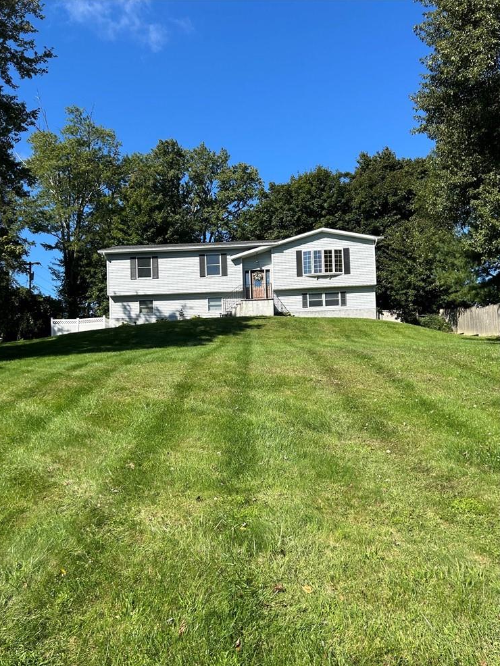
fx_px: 520
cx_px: 243
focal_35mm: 27
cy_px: 344
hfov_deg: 51.4
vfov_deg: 65.3
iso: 50
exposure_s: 1/2632
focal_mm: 5.7
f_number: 1.5
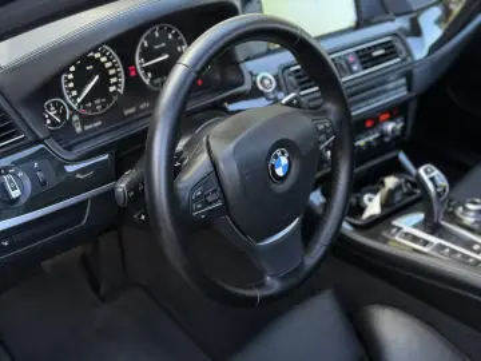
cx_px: 240
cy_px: 180
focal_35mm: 48
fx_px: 667
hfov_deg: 39.7
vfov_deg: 30.3
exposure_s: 1/116
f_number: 1.78
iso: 100
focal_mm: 6.76
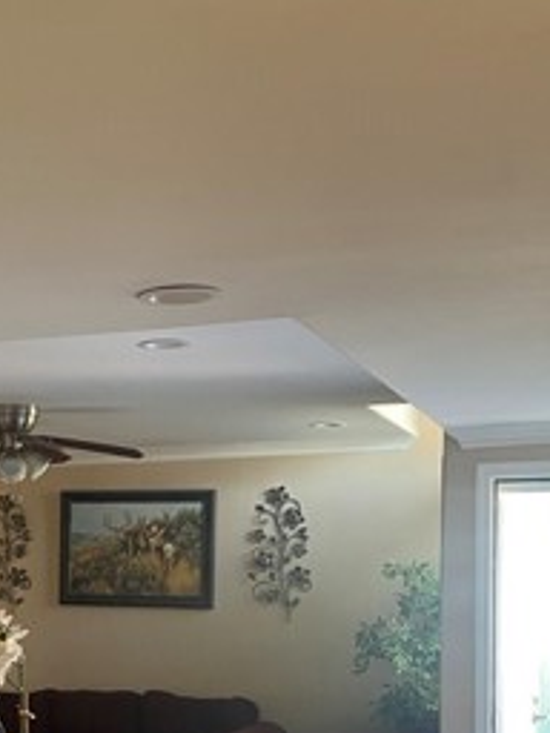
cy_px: 639
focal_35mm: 65
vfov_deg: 28.8
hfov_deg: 21.9
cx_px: 26
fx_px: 1377
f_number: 1.8
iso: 125
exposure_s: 1/60
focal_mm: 4.25
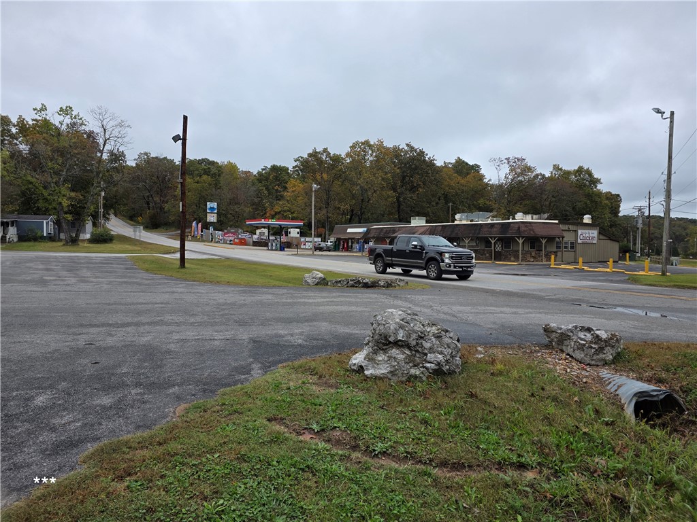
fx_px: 463
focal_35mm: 23
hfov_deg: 73.9
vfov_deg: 58.9
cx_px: 348
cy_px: 261
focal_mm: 6.3
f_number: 1.7
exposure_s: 1/2204
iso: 80
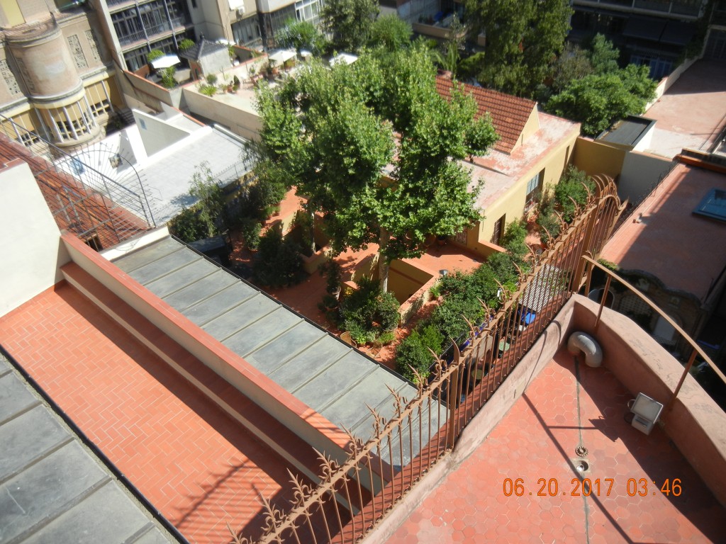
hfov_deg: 60.0
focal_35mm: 30
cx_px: 363
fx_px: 629
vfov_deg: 46.8
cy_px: 272
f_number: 7
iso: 160
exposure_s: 1/284
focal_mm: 5.4
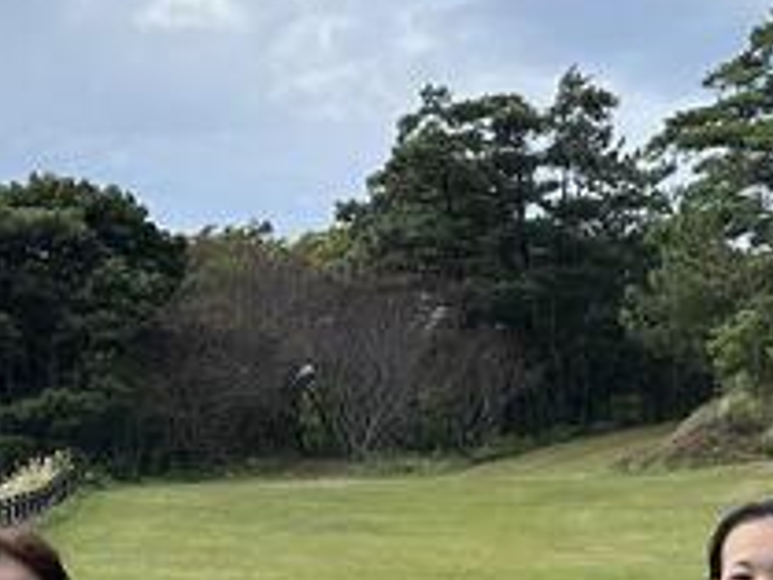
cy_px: 499
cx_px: 357
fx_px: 2592
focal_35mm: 116
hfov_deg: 17.0
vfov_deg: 12.7
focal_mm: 5.7
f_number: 1.5
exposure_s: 1/2841
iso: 50
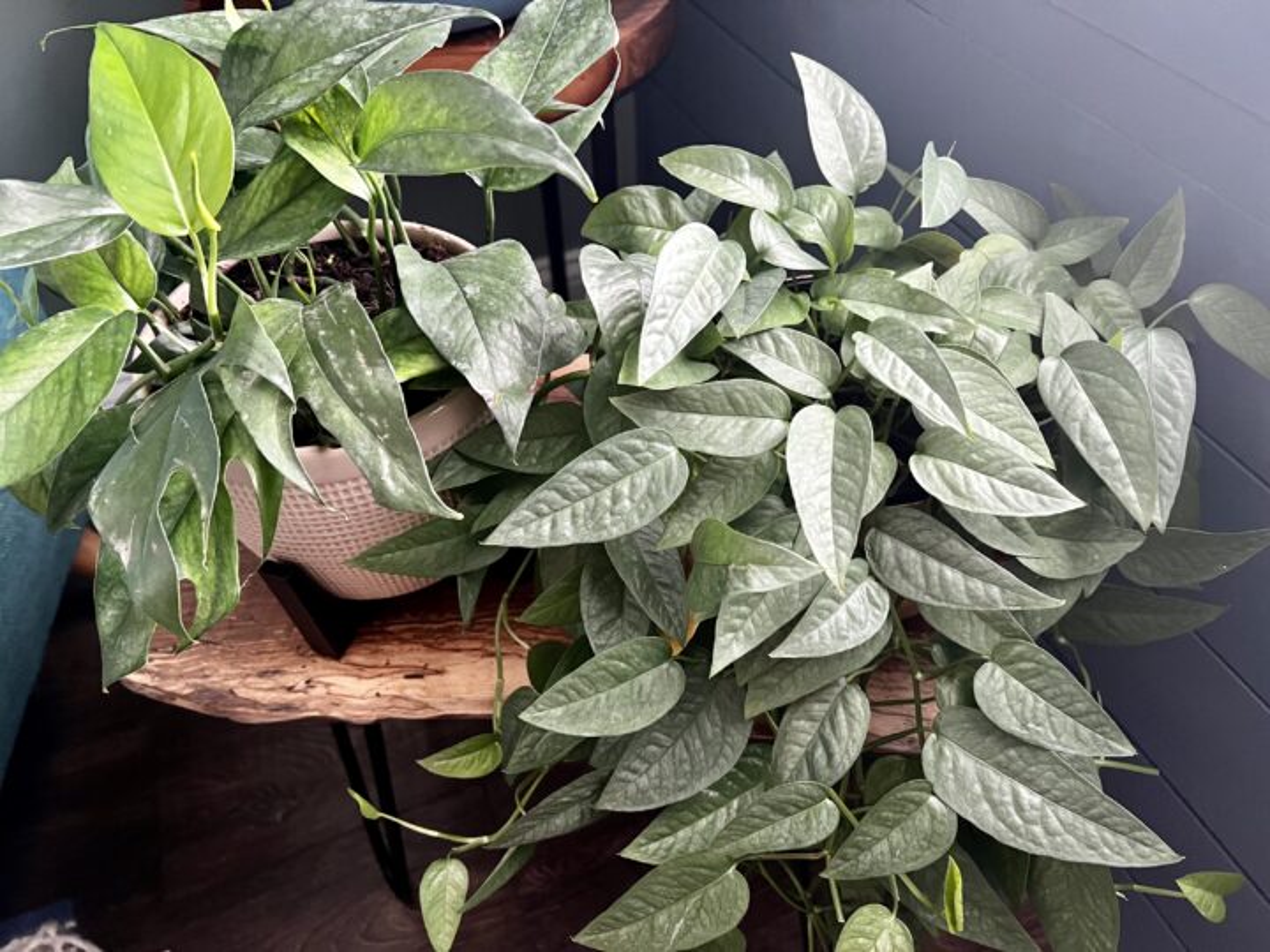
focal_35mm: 26
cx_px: 635
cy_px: 476
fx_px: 954
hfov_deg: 67.3
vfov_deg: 53.1
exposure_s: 1/40
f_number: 1.5
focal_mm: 5.7
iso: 500
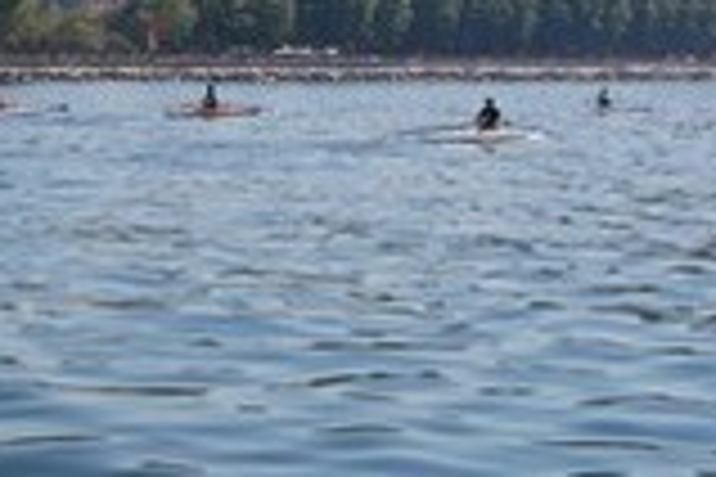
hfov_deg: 17.1
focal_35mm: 116
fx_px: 2312
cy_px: 18
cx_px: -52
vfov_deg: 11.7
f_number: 8
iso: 100
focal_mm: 31
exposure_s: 1/250
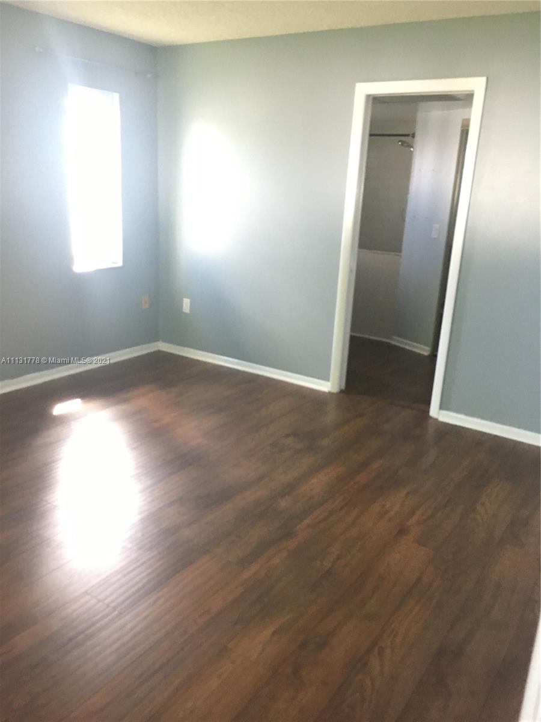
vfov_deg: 61.7
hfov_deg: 48.2
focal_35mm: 29
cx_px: 270
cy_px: 361
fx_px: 604
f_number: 2.2
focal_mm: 4.15
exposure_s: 1/30
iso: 160
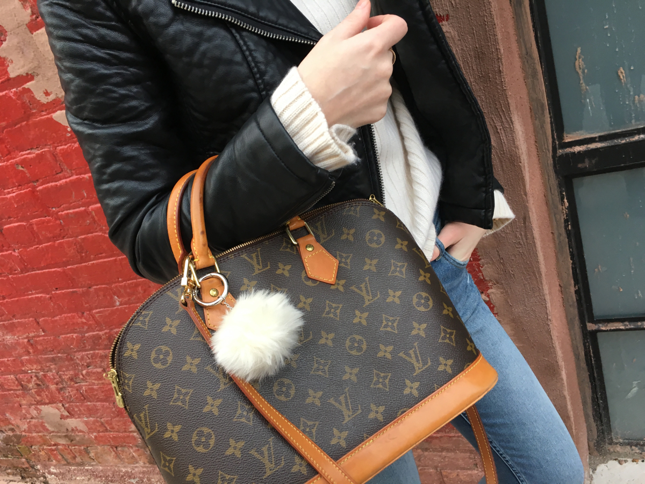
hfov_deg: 61.7
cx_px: 322
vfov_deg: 48.2
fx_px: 540
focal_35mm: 29
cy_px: 242
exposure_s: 1/30
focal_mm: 4.15
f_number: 2.2
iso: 25
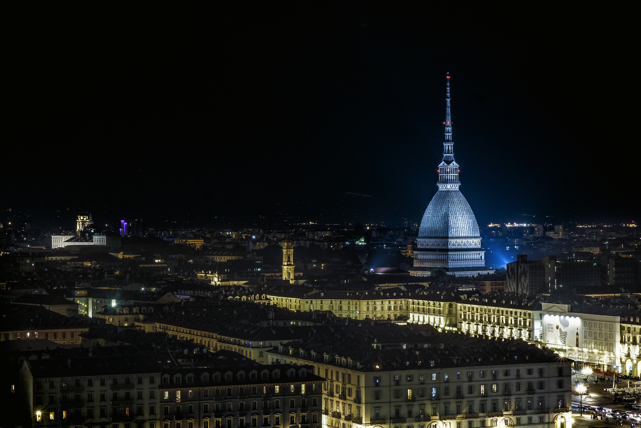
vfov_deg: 16.5
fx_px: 1478
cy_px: 214
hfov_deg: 24.5
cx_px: 320
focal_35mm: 83
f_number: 16
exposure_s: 7
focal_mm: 55
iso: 800
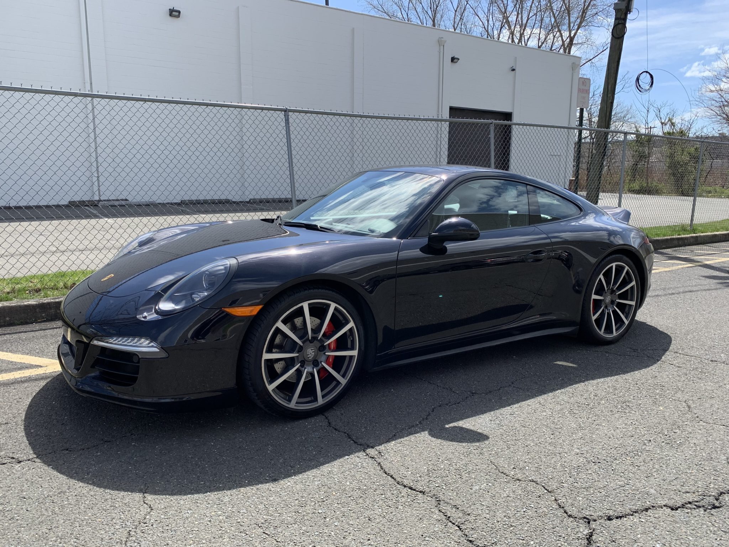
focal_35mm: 26
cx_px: 364
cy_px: 274
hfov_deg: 67.3
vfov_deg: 53.1
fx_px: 548
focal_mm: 4.25
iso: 25
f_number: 1.8
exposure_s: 1/1332
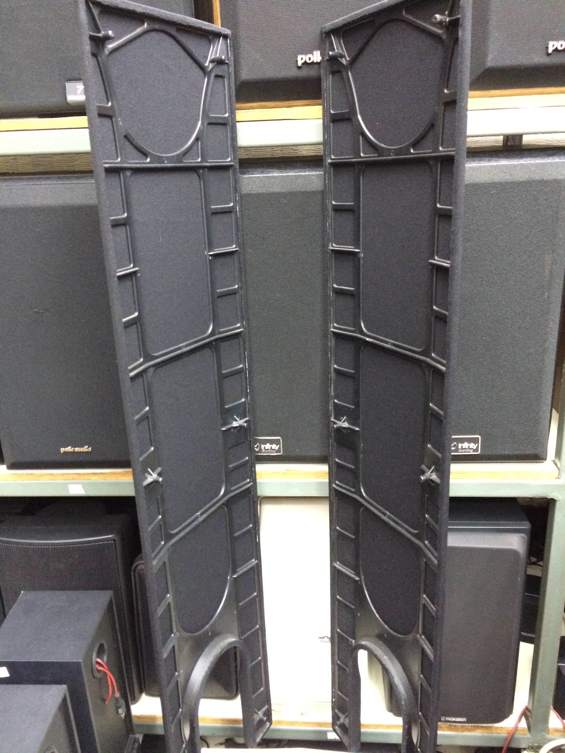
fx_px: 631
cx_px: 282
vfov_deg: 61.7
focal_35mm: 29
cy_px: 376
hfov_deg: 48.2
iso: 500
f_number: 2.2
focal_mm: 4.15
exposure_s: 1/17
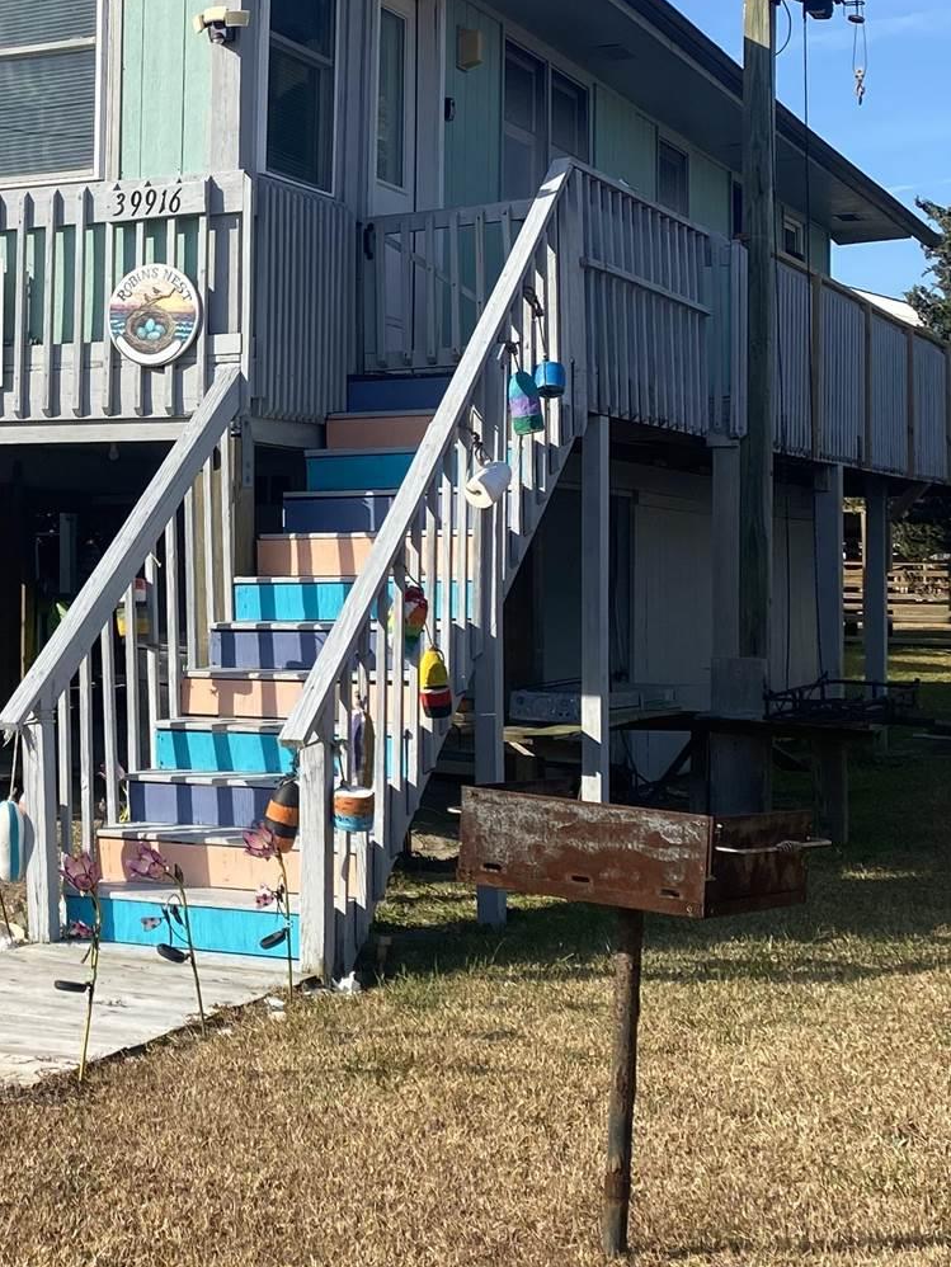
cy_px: 476
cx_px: -103
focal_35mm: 60
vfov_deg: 32.0
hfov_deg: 22.9
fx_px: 2197
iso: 32
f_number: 1.8
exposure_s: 1/2571
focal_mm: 4.25
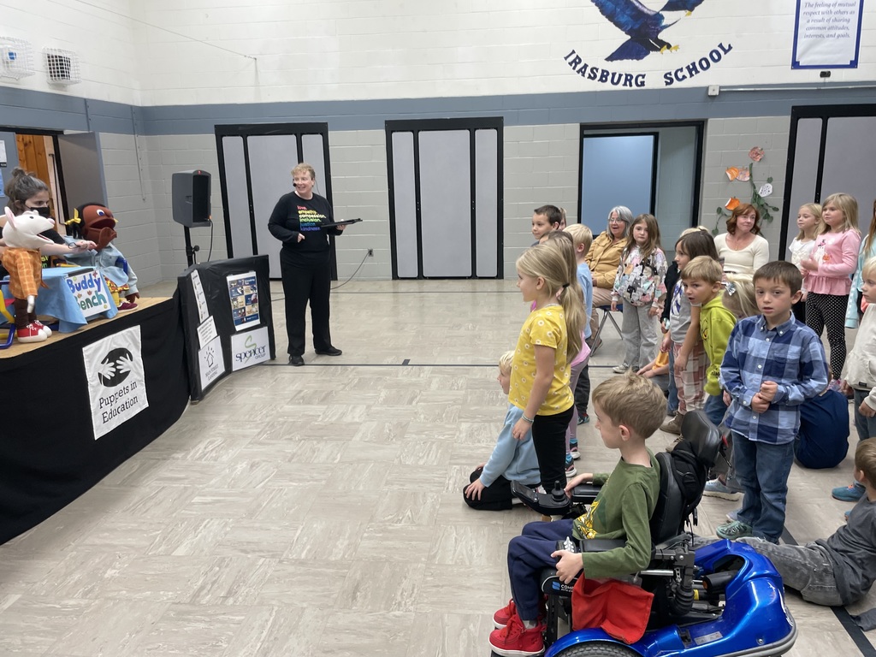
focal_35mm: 26
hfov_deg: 67.3
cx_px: 438
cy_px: 328
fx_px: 658
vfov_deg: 53.1
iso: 64
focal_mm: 4.2
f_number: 1.6
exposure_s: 1/60
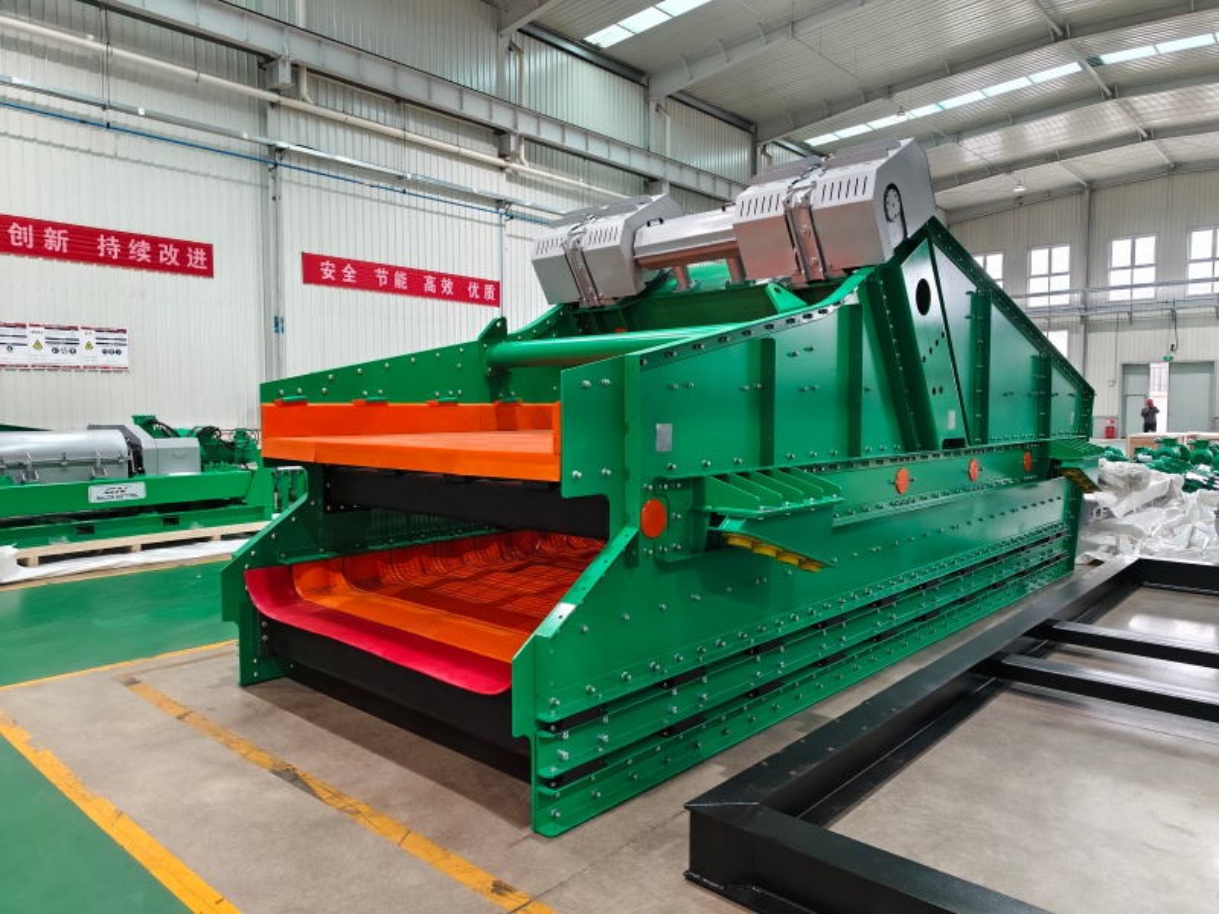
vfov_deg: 58.9
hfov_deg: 73.9
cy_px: 457
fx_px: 810
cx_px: 610
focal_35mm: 23
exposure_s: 1/100
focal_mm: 5.6
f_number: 1.57
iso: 705
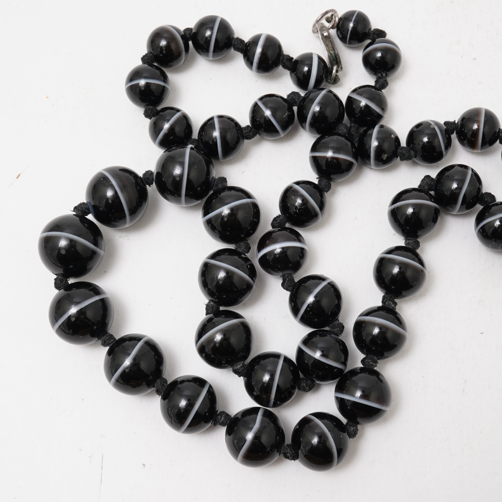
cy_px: 252
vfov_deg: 29.6
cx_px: 269
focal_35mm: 58
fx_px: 952
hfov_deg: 29.5
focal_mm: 30
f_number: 18
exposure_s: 1/125
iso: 500
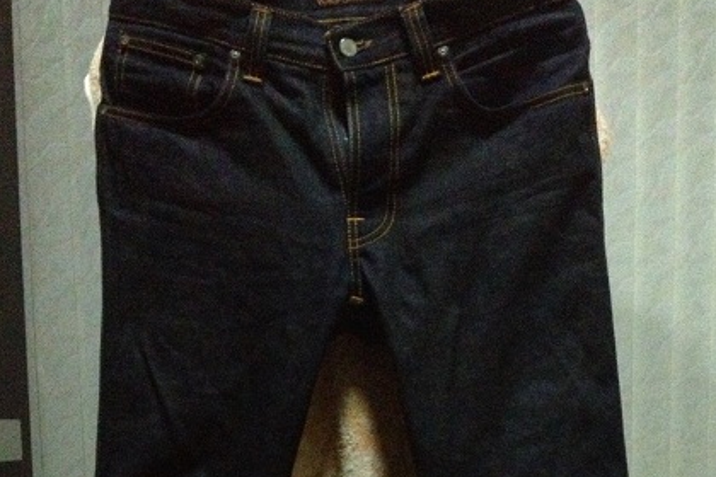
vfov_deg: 19.7
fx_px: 1293
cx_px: 384
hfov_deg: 30.9
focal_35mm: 65
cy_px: 566
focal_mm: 4.28
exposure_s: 1/15
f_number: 2.4
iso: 800
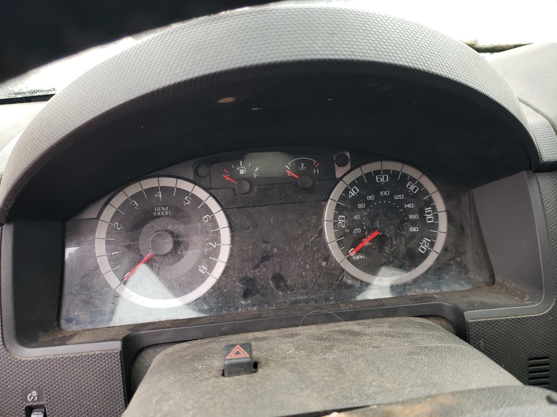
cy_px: 208
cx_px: 278
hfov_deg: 67.3
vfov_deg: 53.1
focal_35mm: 26
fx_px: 418
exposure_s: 1/120
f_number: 1.5
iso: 95
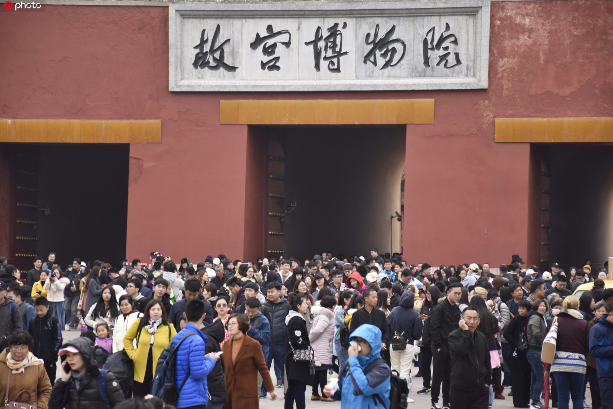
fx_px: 2554
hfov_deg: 13.7
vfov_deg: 9.2
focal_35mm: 150
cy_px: 204
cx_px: 306
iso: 220
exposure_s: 1/160
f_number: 5.6
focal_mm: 100
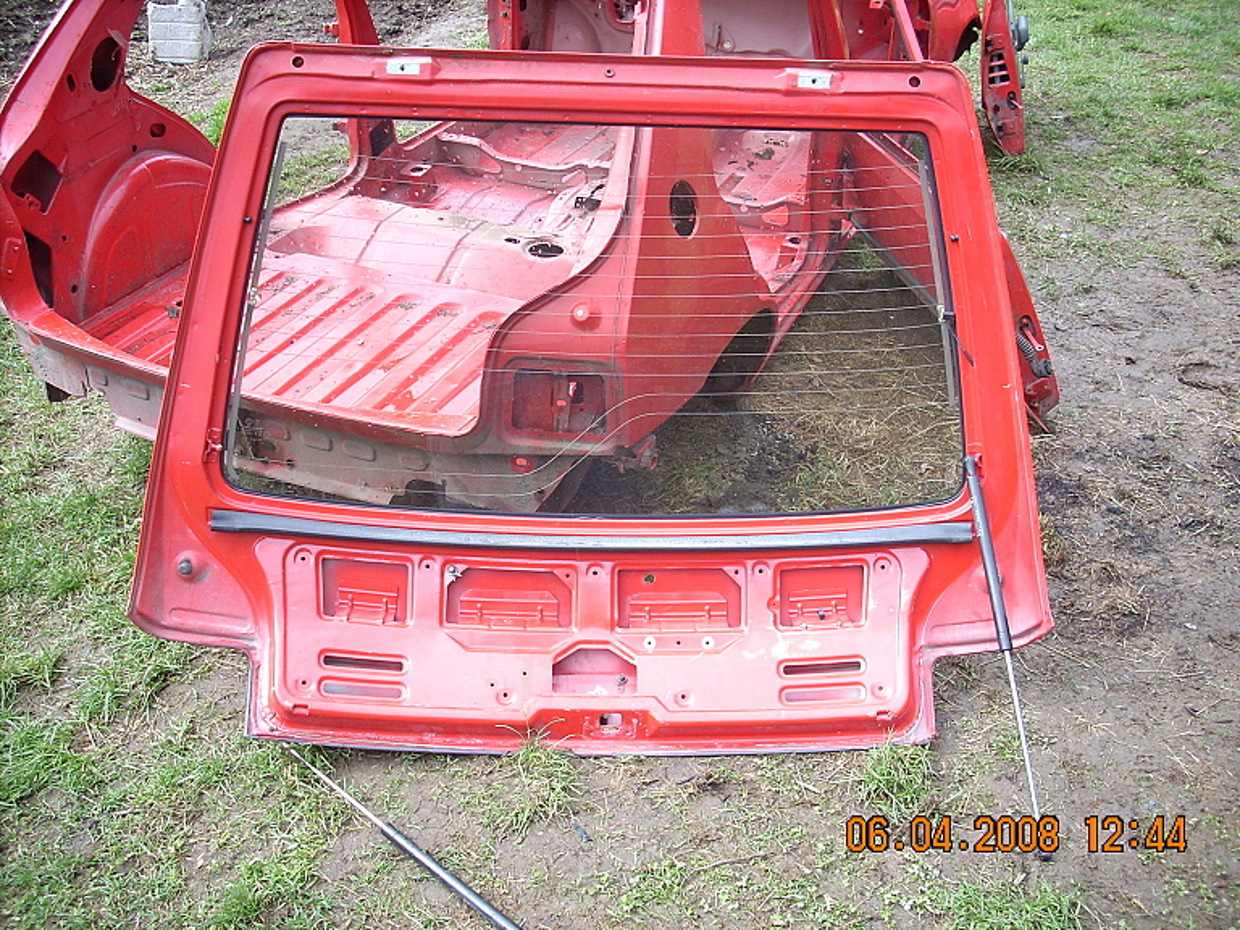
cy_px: 465
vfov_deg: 38.7
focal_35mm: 37
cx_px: 620
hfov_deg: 50.1
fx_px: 1325
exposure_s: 1/115
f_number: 2.8
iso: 64
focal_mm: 6.2
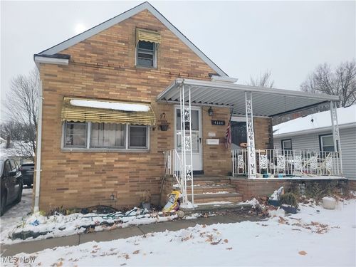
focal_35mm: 26
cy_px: 134
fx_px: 267
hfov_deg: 67.3
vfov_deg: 53.1
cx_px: 178
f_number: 1.8
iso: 40
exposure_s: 1/1250
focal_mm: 5.4
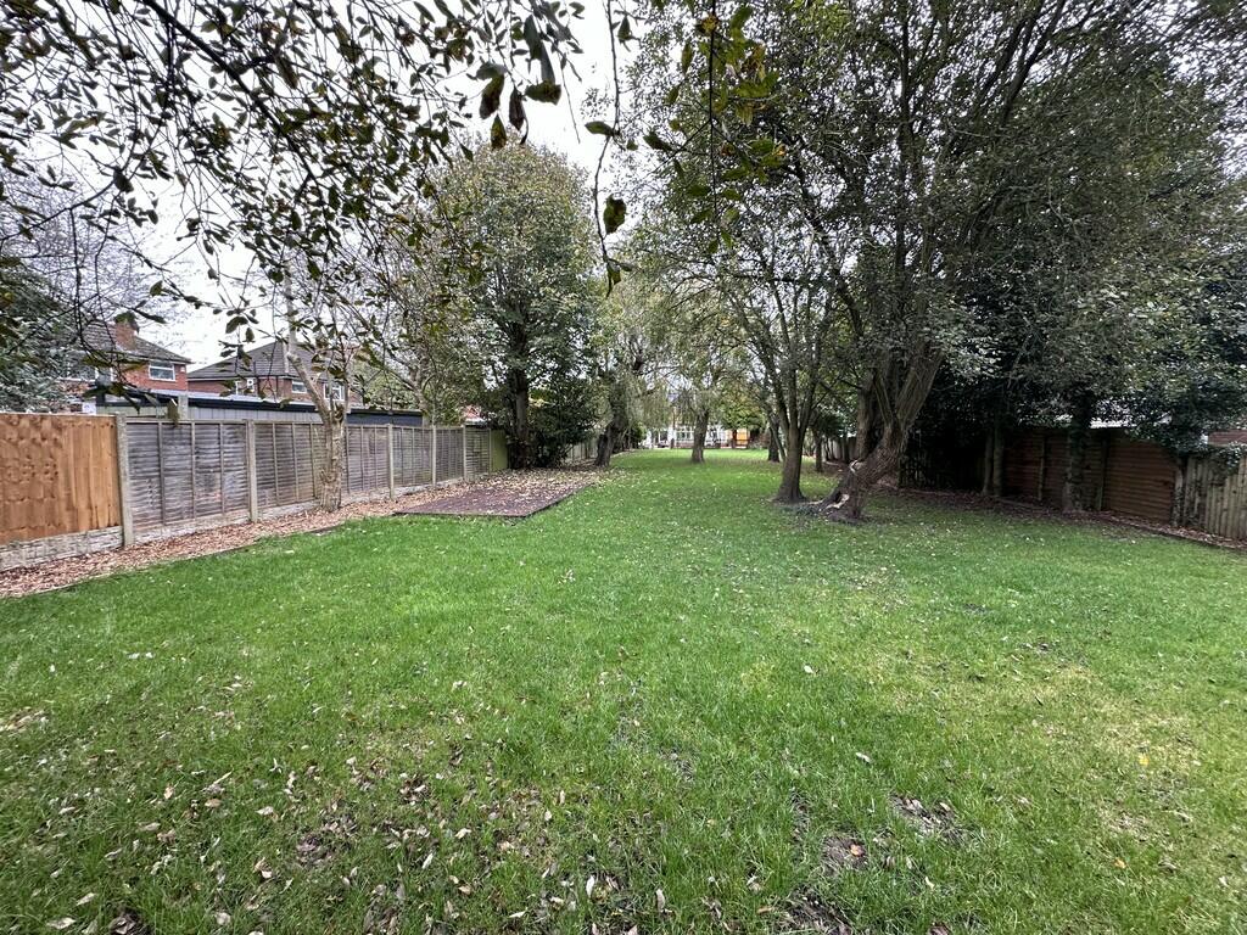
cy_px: 468
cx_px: 624
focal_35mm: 14
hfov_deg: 102.1
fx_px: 504
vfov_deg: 85.7
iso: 100
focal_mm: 2.22
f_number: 2.2
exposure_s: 1/99
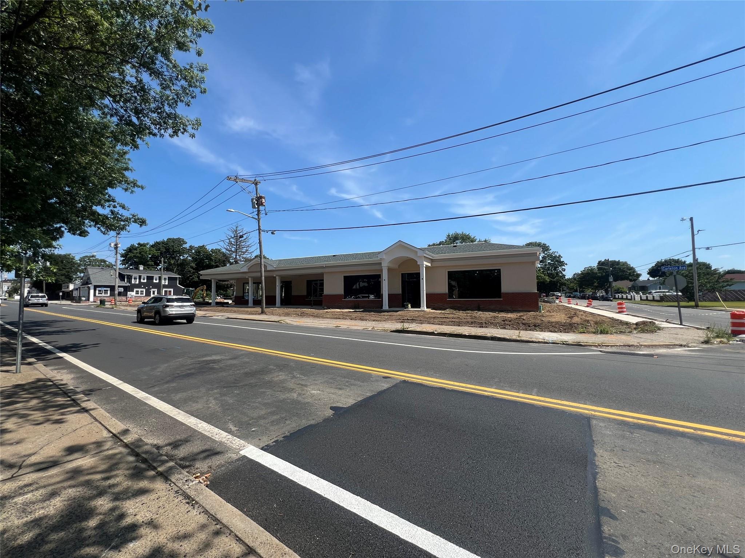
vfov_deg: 89.9
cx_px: 372
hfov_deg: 106.2
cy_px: 279
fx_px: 280
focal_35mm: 13
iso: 32
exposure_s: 1/1531
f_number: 1.8
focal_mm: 1.57
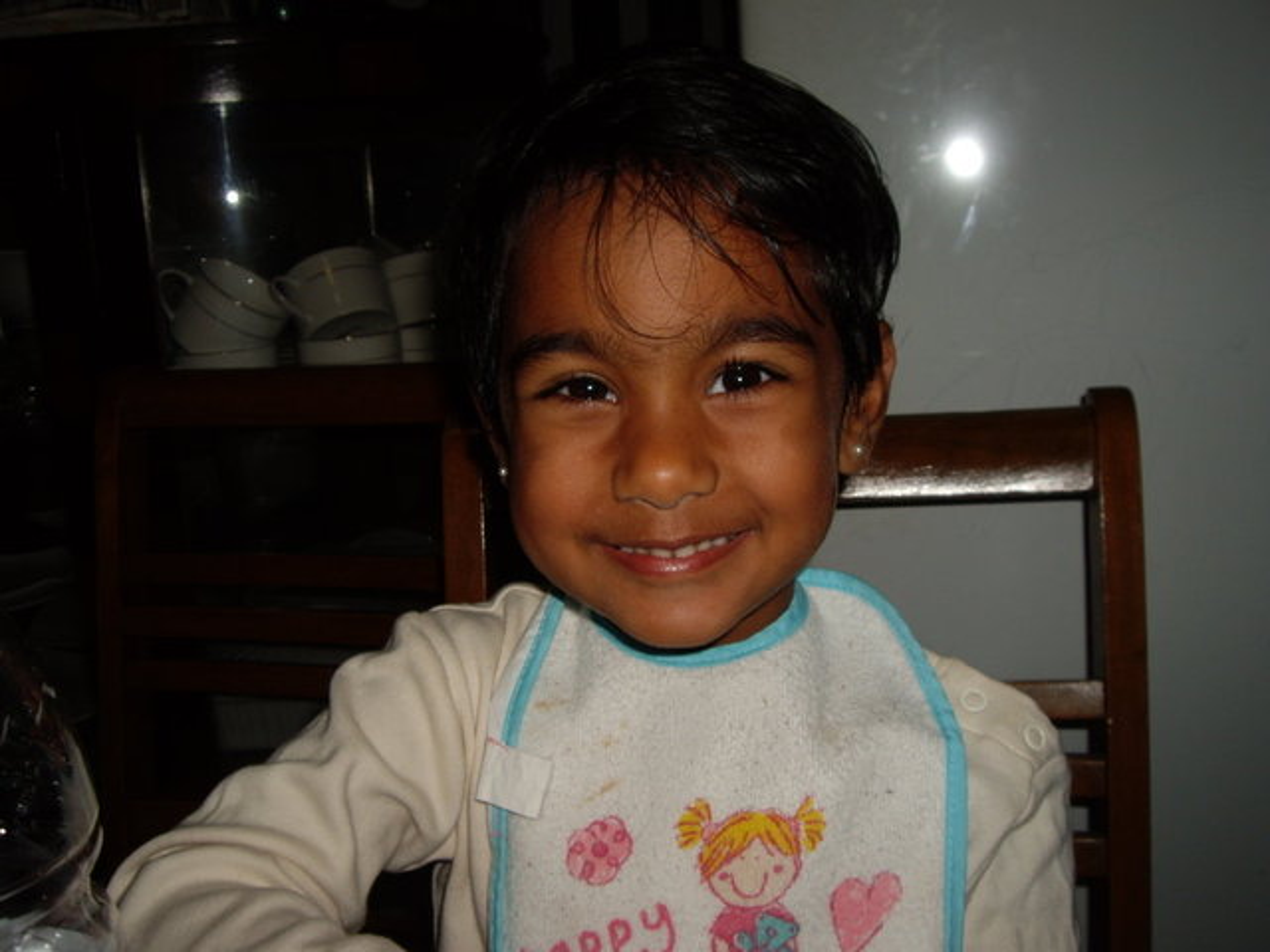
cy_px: 476
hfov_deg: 49.0
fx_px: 1394
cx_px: 635
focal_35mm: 38
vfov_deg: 37.7
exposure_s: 1/40
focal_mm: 6.2
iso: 50
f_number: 4.3
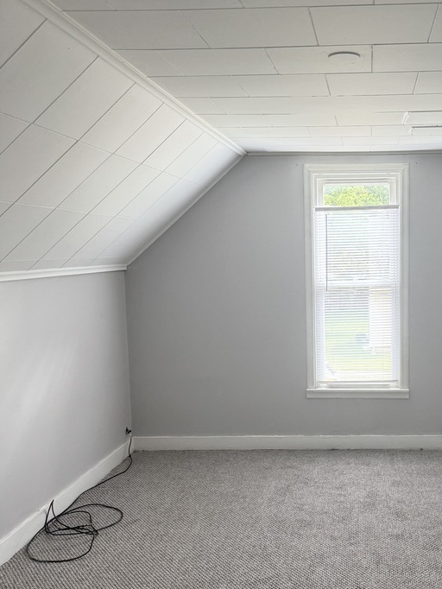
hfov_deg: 36.6
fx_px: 647
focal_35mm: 38
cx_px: 346
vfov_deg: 48.9
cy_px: 329
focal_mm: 6.76
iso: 200
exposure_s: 1/120
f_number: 1.78
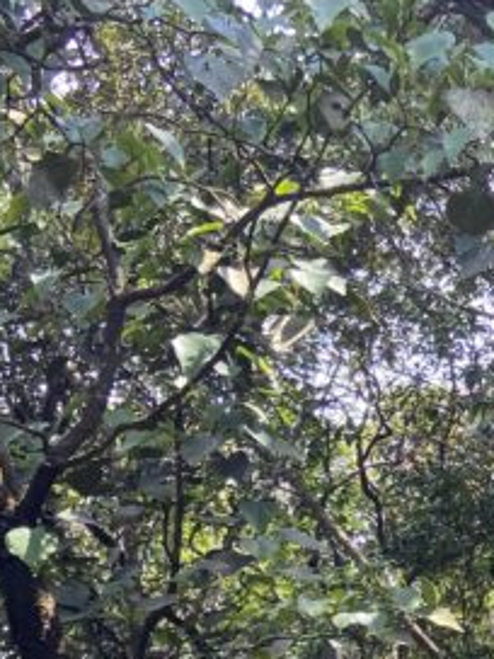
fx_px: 1865
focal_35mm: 98
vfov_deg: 19.4
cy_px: 676
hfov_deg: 13.6
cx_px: 881
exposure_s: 1/208
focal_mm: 4.25
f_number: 1.8
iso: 32
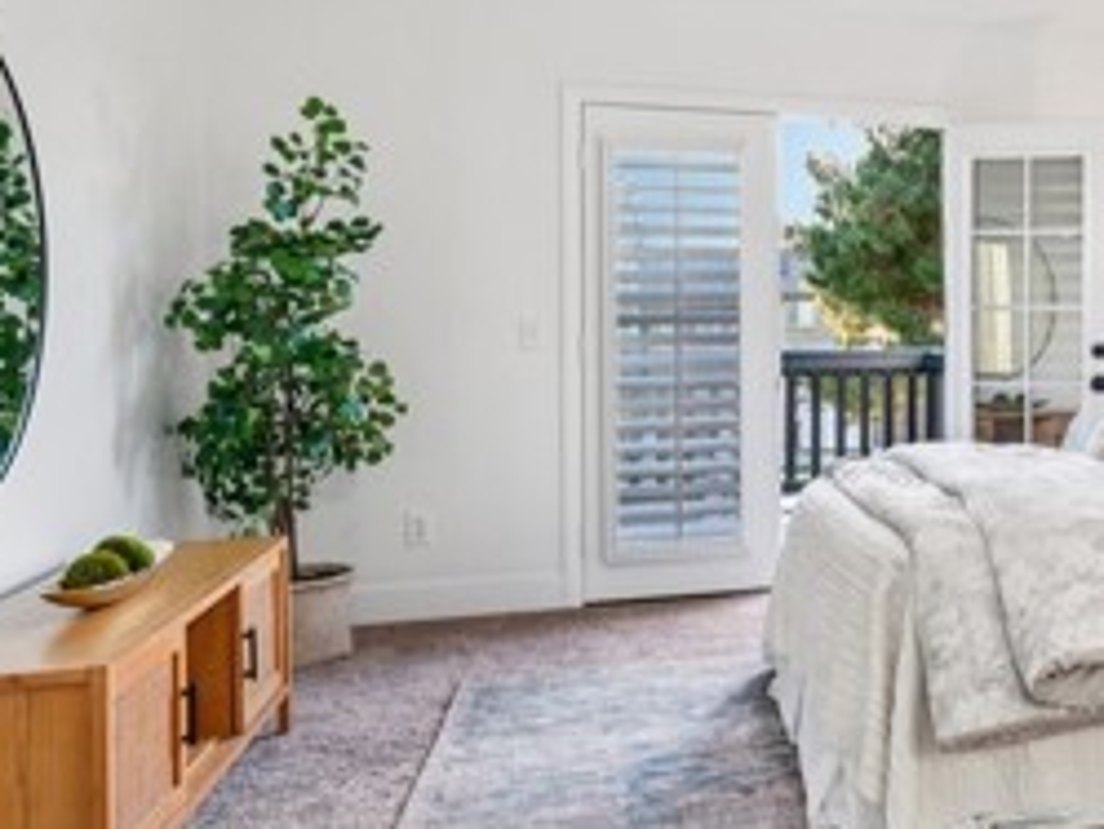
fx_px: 1340
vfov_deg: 34.3
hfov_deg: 38.2
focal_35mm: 42
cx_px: 1175
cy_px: 332
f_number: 8
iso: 400
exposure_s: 1/25
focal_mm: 17
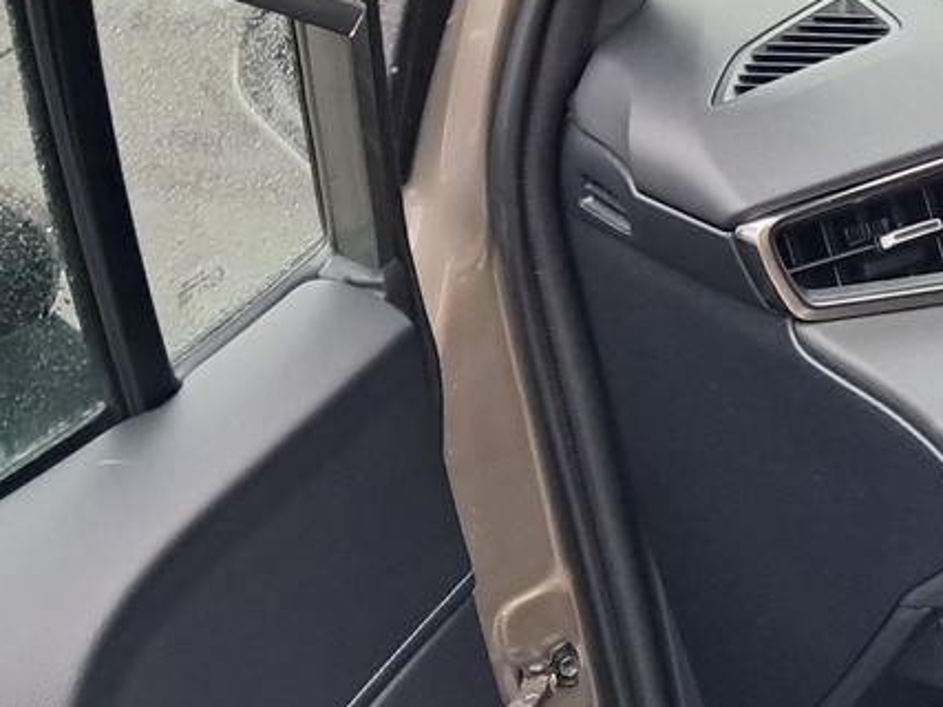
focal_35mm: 91
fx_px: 2478
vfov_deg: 16.1
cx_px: 1376
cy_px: 601
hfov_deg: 19.1
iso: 800
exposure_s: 1/20
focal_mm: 4
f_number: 1.8
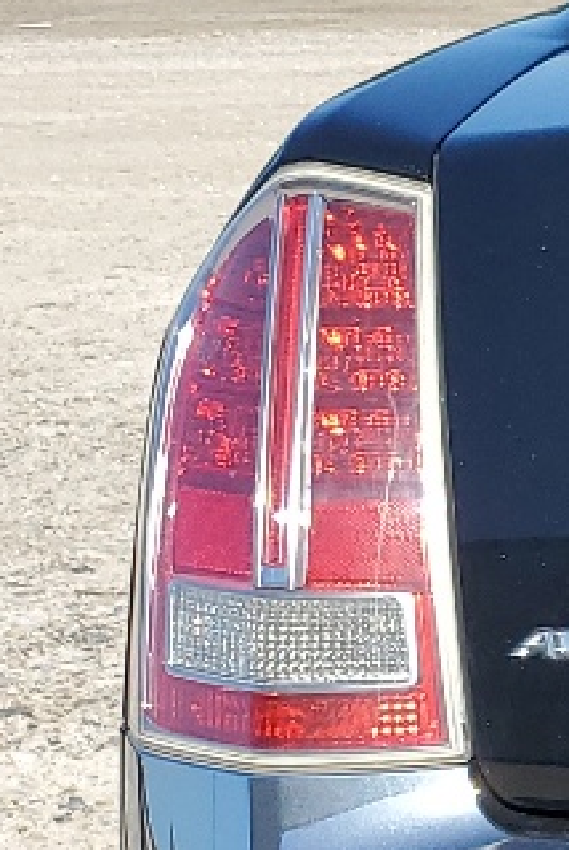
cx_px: 1643
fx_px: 3193
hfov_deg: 8.6
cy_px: 627
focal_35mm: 135
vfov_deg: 15.1
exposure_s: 1/3333
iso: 50
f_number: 1.5
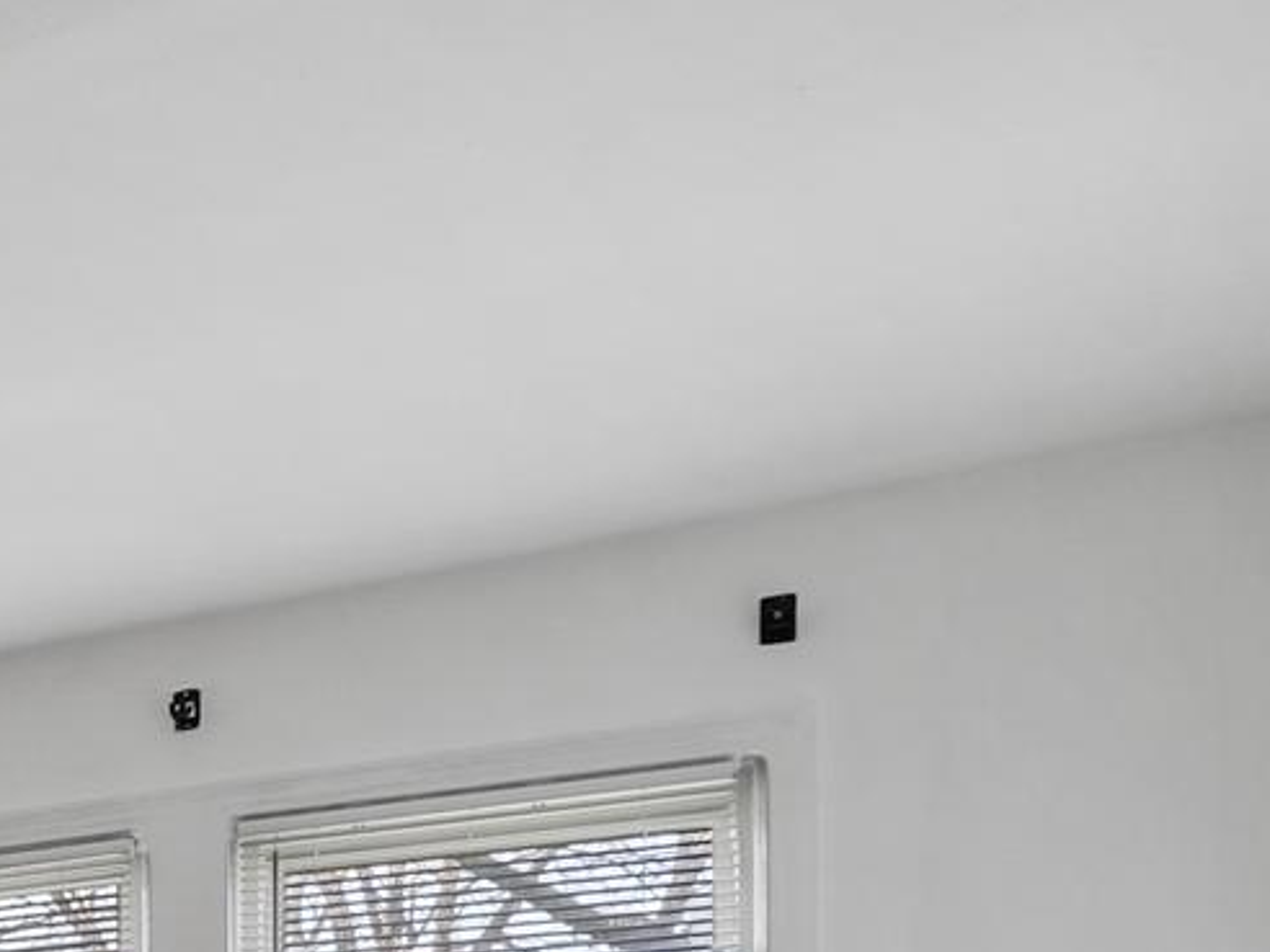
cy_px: 1348
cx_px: -940
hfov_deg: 22.5
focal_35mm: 56
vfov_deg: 22.4
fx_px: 2055
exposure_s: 1/15
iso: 400
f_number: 8
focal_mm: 14
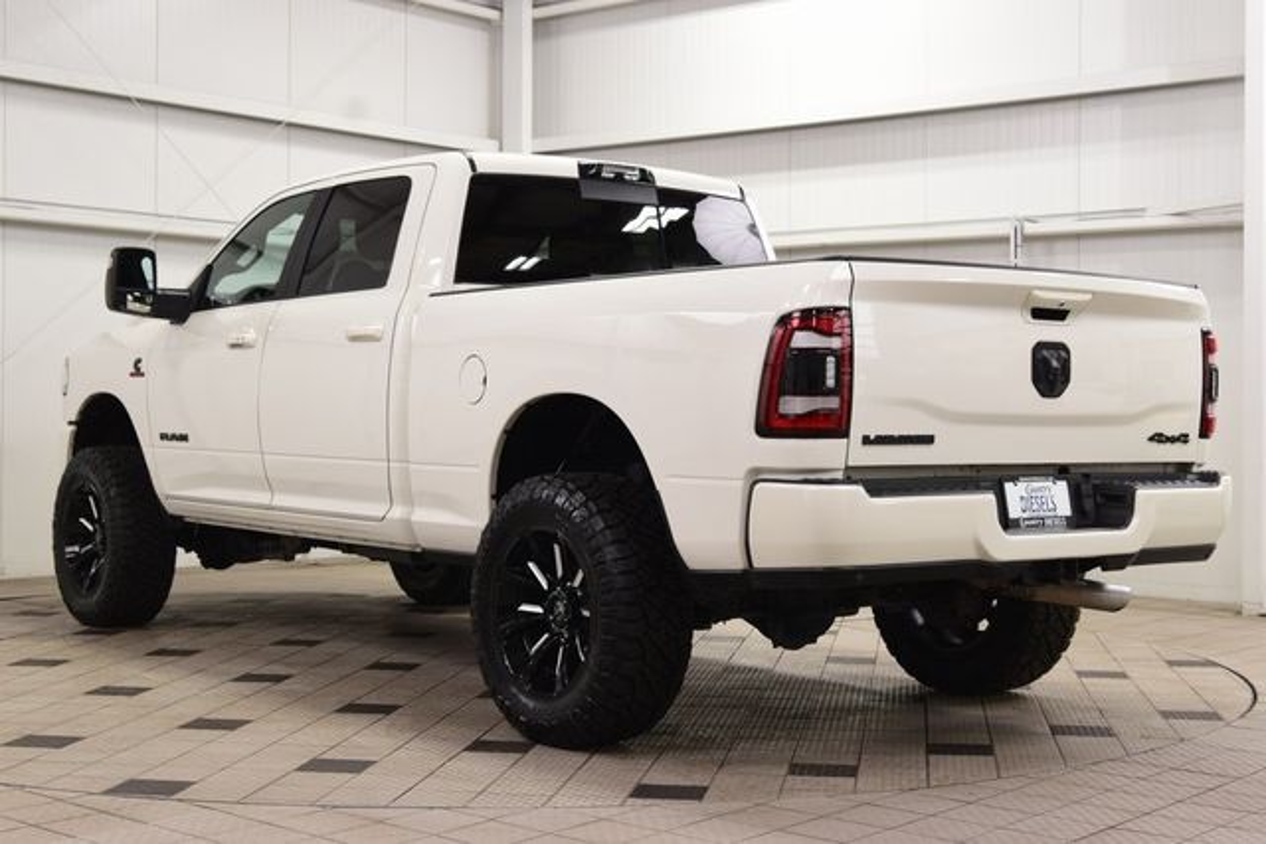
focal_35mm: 52
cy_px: 422
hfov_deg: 37.8
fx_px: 1847
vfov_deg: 25.8
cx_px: 633
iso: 720
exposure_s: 1/30
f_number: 7.1
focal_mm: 35
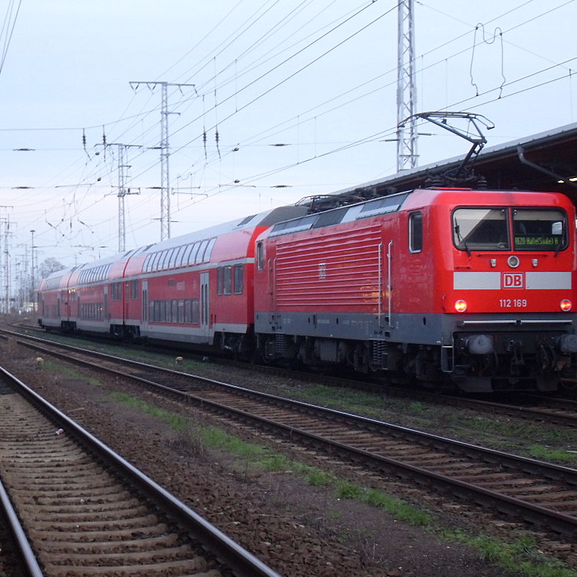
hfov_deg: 21.1
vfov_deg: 21.1
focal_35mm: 82
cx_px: 270
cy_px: 288
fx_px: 1546
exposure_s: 1/10
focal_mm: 11.8
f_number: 4
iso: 200
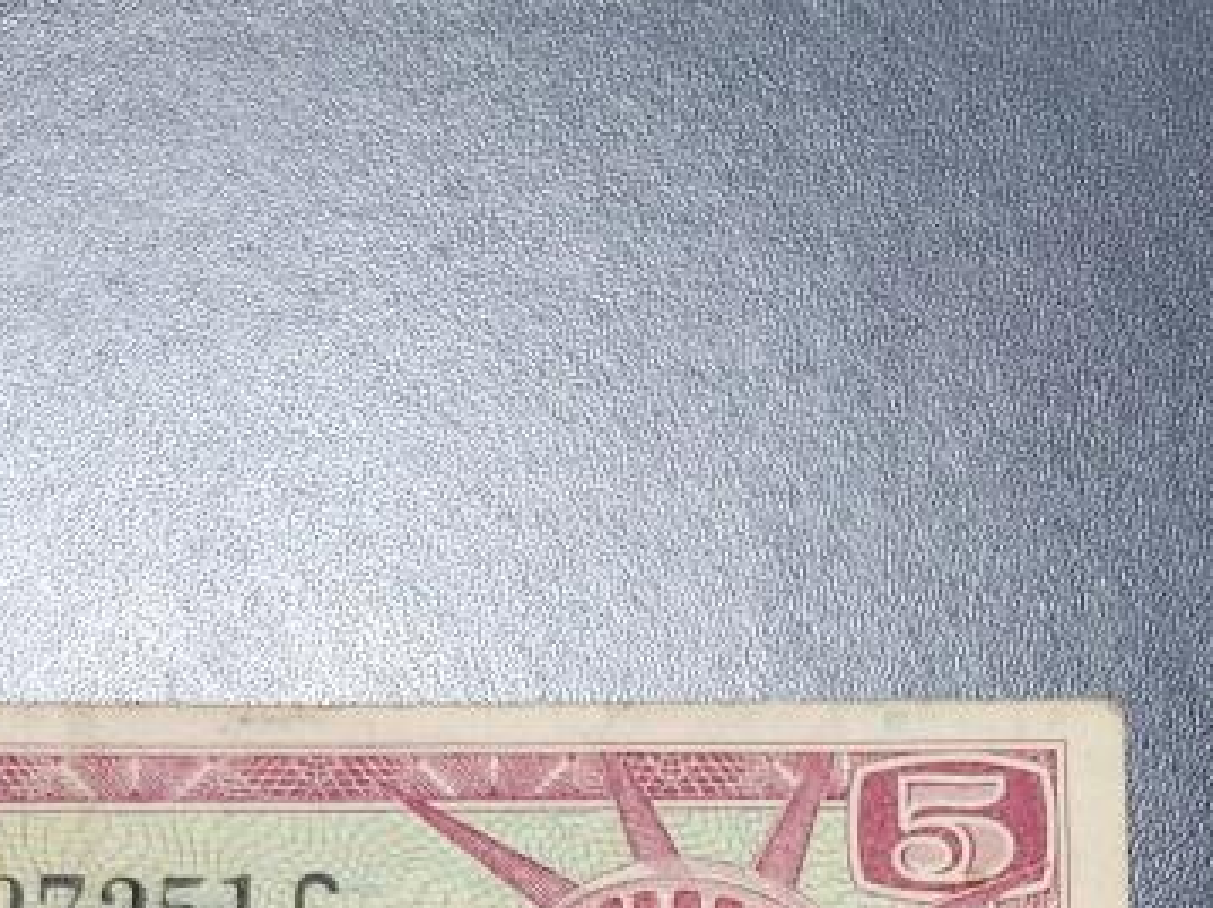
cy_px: 1548
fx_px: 3152
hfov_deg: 21.3
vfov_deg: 14.7
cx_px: 1077
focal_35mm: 90
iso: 800
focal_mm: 5.4
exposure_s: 1/120
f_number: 1.8
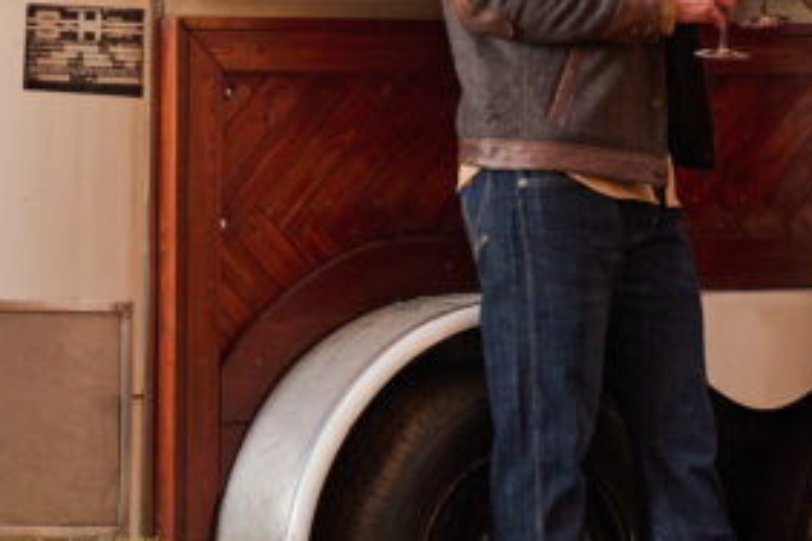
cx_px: -23
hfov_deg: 6.6
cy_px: 36
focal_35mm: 309
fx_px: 6969
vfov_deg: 4.4
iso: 800
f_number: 3.2
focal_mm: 85
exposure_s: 1/200
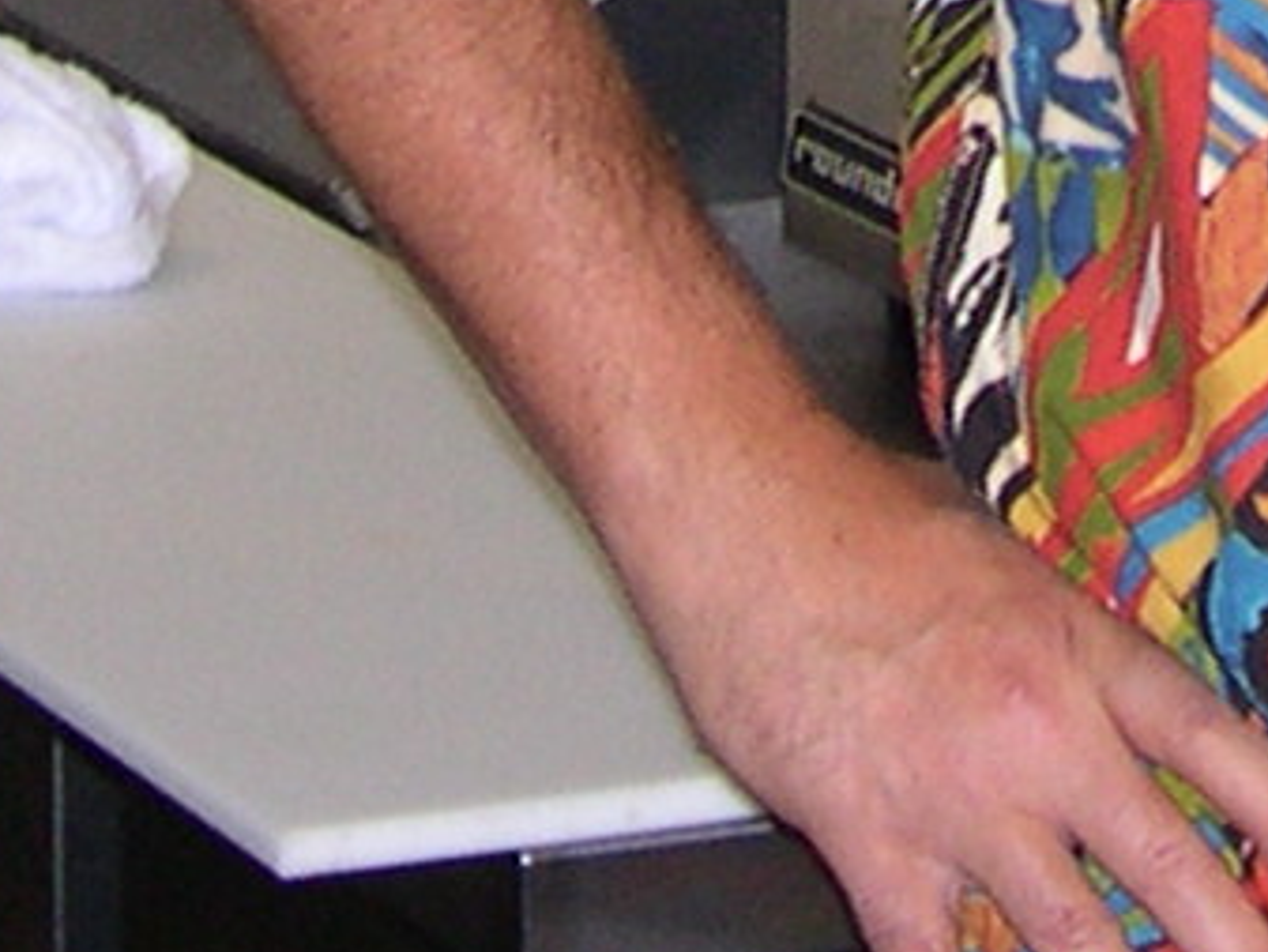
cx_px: 1388
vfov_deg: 5.5
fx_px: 9381
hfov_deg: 7.7
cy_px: -1810
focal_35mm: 256
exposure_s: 1/60
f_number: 2.8
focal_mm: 8
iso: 133
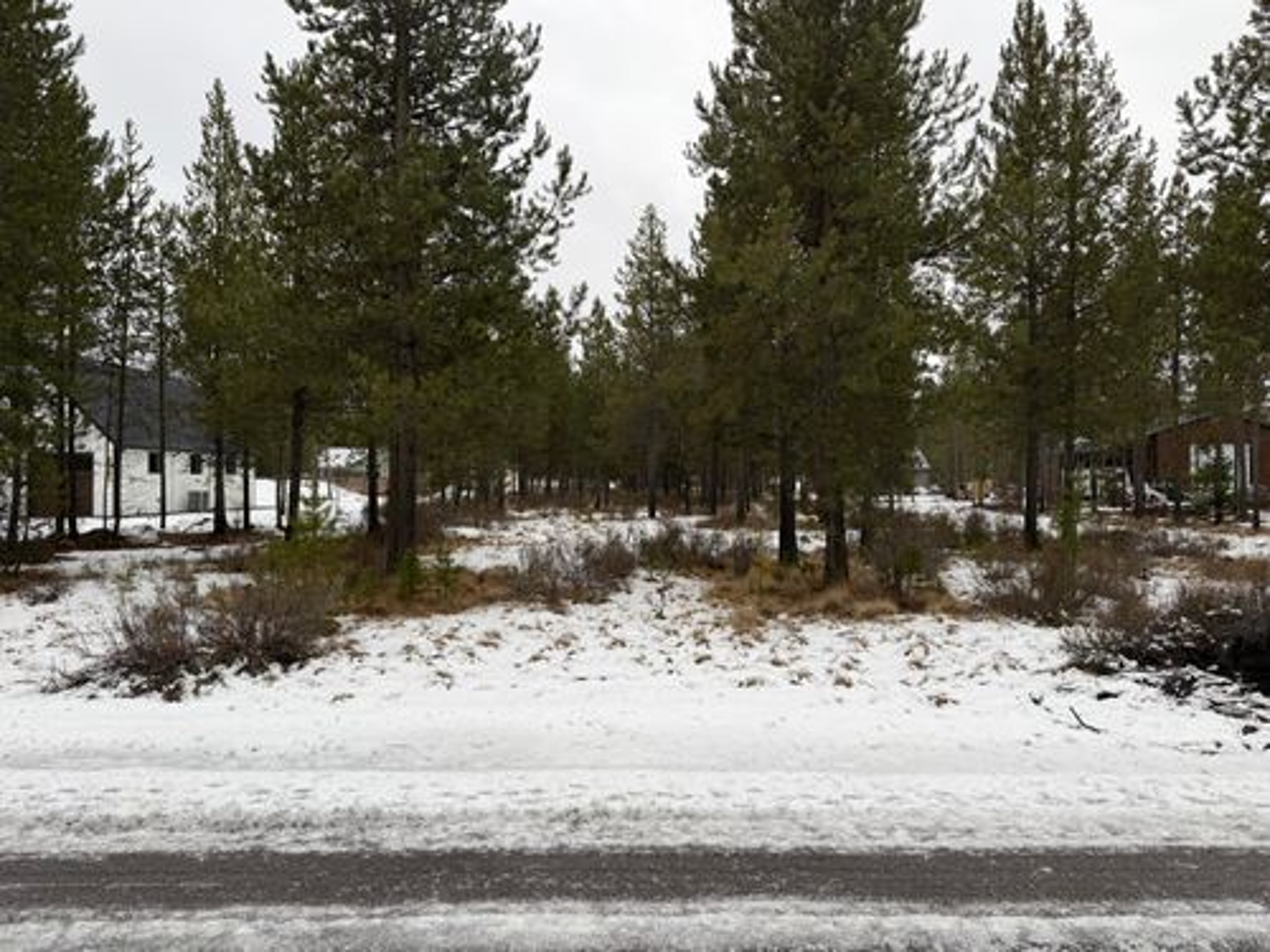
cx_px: 635
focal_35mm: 24
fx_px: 881
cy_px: 476
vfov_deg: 56.8
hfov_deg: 71.6
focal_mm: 6.76
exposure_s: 1/327
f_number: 1.78
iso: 80
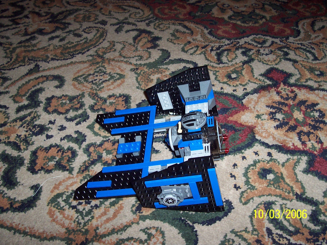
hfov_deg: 50.1
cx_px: 164
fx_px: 350
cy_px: 122
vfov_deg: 38.7
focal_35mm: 37
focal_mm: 5.6
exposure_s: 1/60
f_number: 2.8
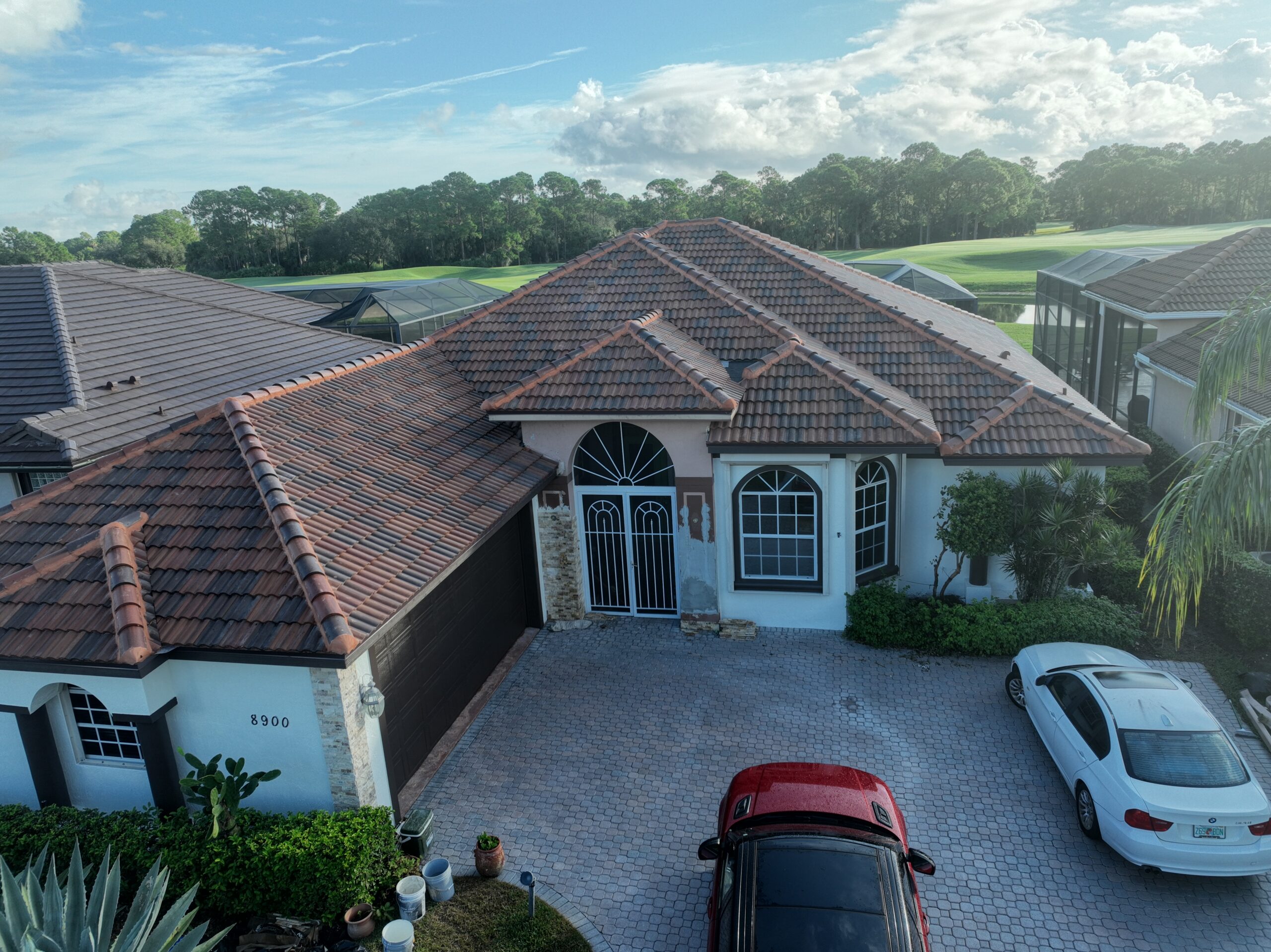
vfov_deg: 56.8
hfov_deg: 71.6
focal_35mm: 24
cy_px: 476
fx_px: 881
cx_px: 636
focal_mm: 12.29
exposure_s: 1/200
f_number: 2.8
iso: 400
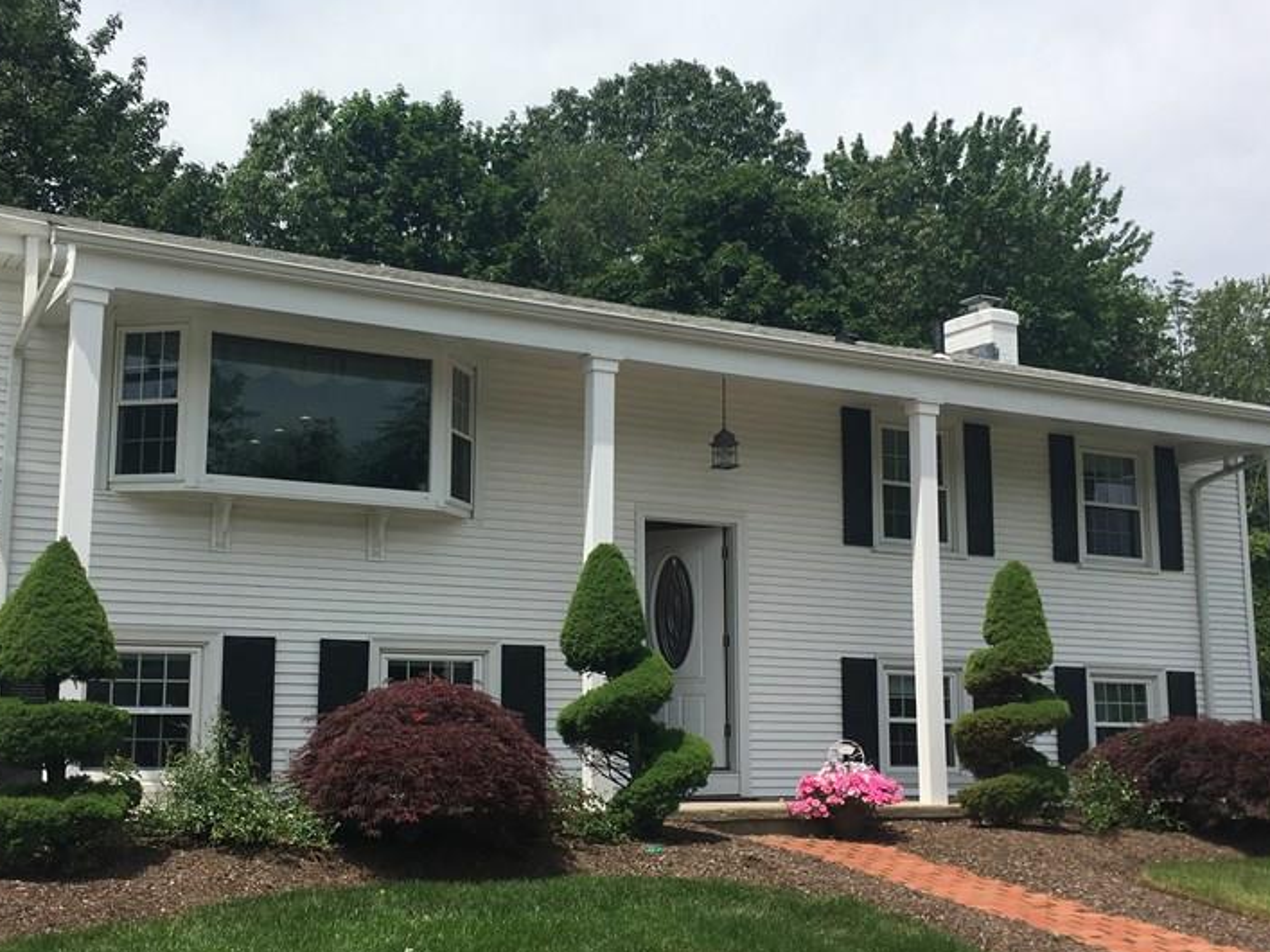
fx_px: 1541
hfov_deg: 44.6
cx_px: 519
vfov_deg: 34.3
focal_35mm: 42
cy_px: 474
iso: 25
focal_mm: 4.15
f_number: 2.2
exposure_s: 1/2564
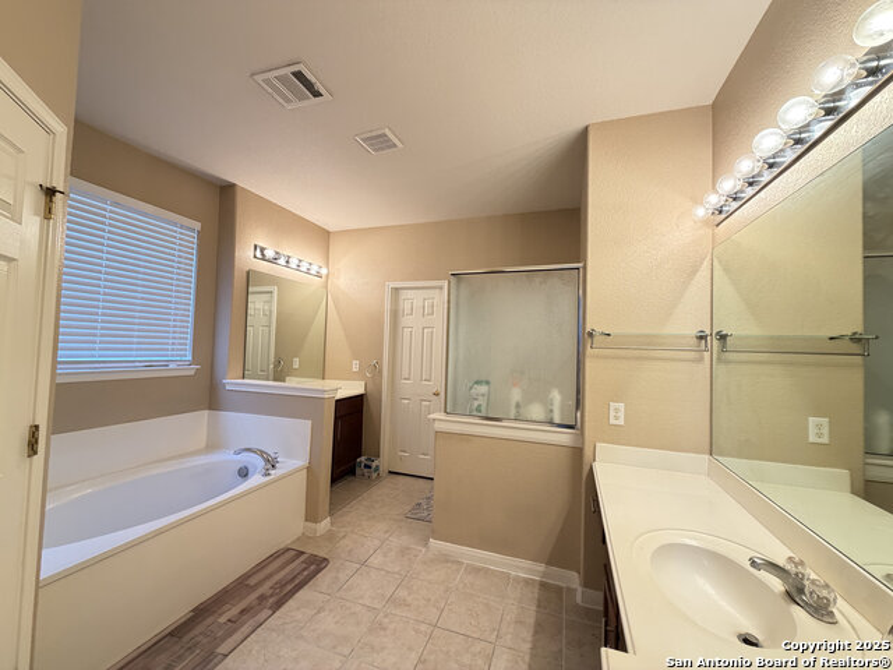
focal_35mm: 14
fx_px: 361
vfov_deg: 85.7
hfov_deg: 102.1
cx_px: 446
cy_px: 335
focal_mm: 2.22
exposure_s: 1/60
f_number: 2.2
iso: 320
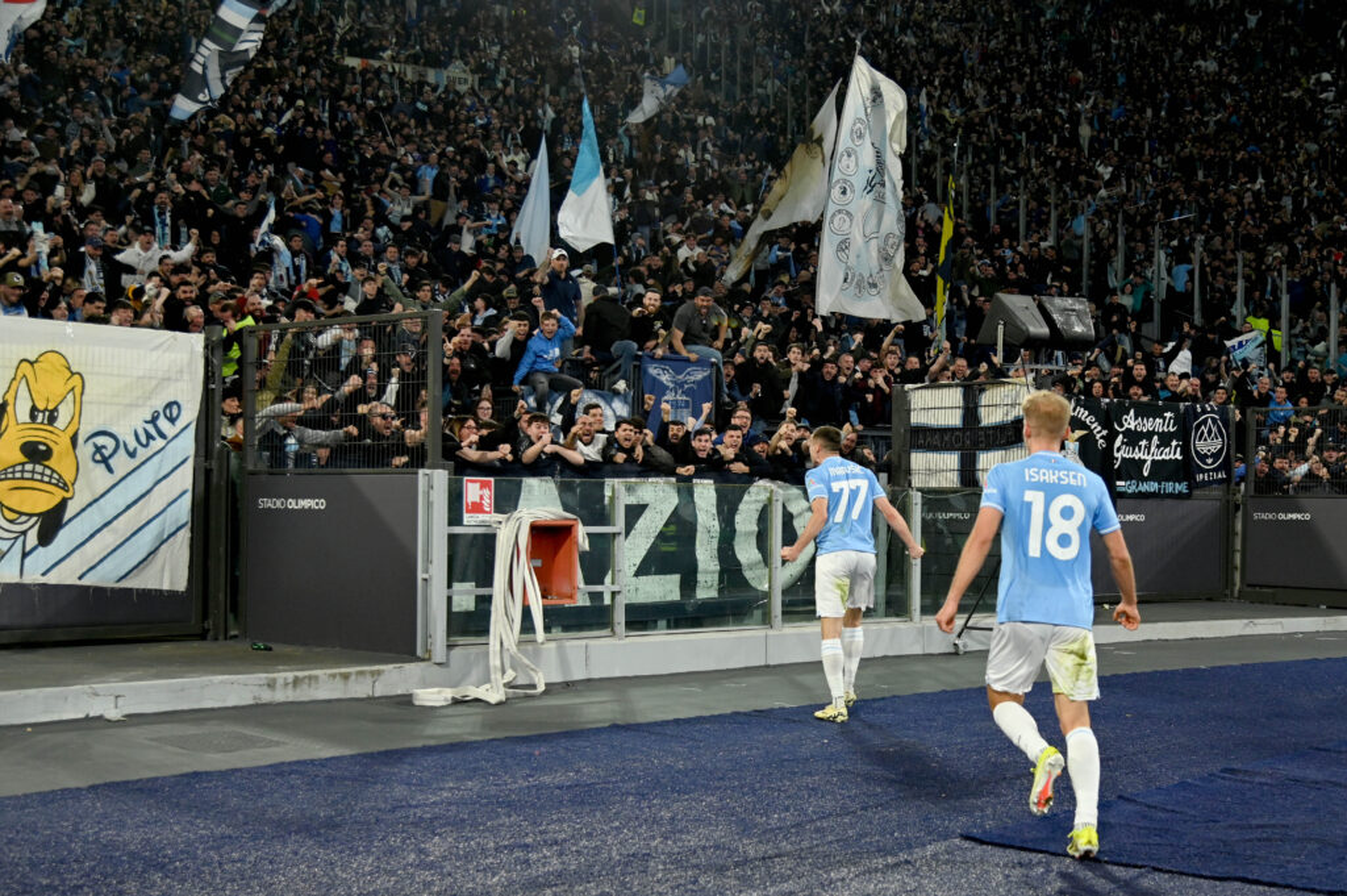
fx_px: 1421
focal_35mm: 38
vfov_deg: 35.0
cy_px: 448
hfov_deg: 50.7
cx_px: 674
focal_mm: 38
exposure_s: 1/800
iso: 1600
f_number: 4
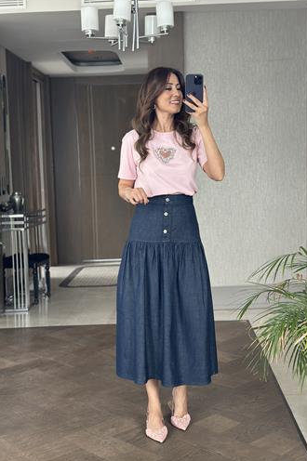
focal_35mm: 51
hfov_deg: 26.4
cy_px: 230
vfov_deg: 38.9
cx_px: 161
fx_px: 653
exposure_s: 1/60
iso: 200
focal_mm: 6.86
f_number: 1.78
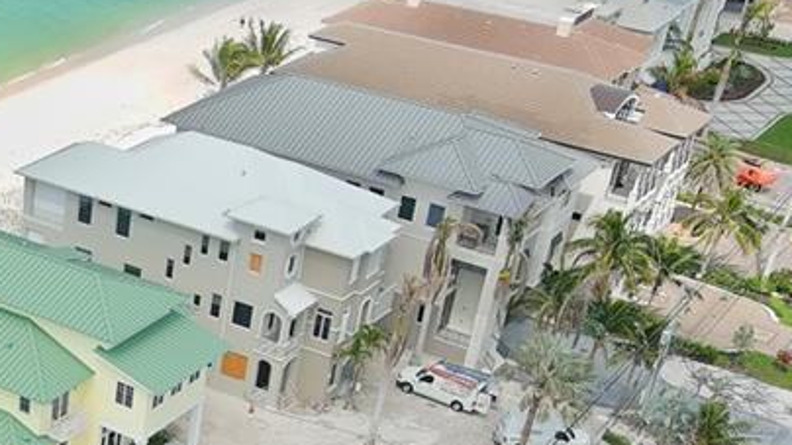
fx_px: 1617
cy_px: 484
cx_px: -149
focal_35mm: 77
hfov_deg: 24.9
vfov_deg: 15.3
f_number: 2.8
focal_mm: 10.57
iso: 100
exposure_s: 1/1250
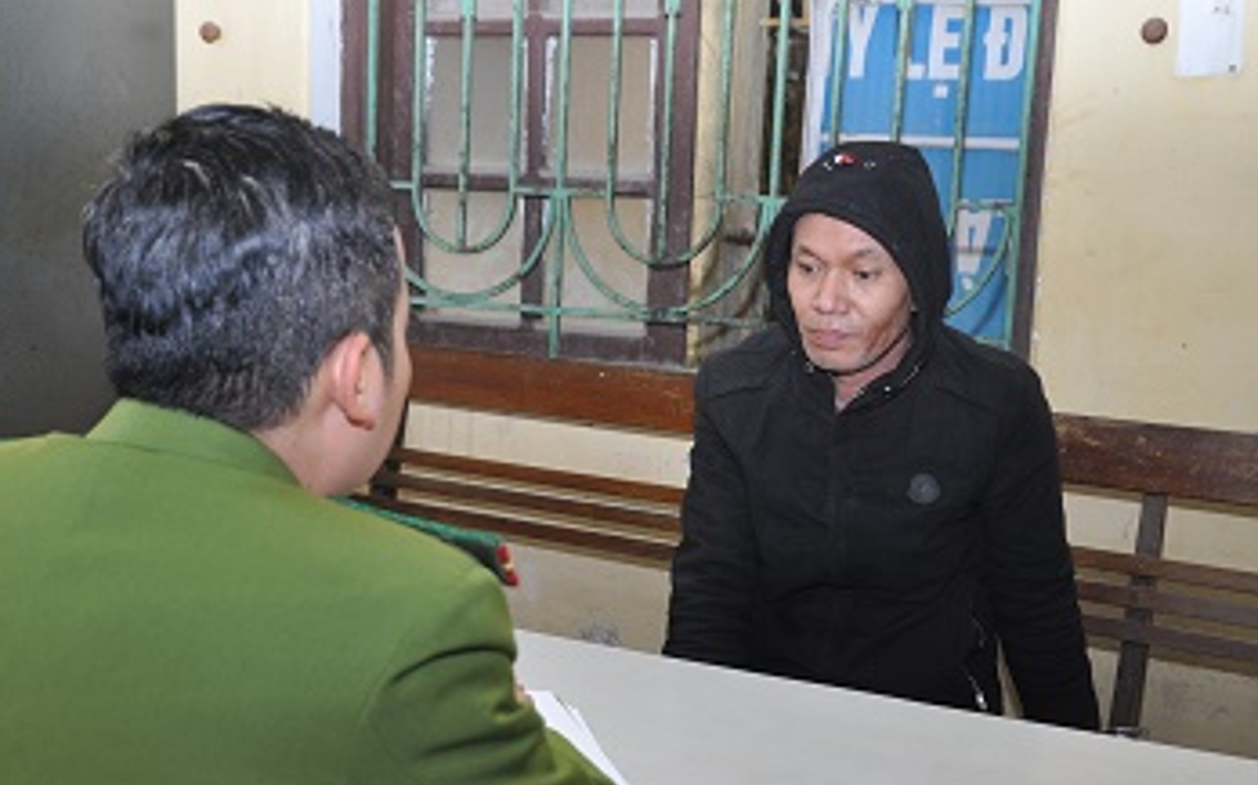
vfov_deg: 26.3
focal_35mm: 49
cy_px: 454
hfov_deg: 41.0
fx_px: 1679
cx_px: 559
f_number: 5.6
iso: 640
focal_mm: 26
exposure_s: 1/60
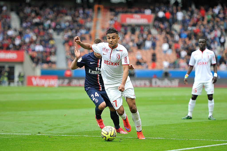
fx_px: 1134
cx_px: 114
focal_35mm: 180
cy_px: 76
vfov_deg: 7.6
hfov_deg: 11.4
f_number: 2.8
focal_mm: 180
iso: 800
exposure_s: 1/2500
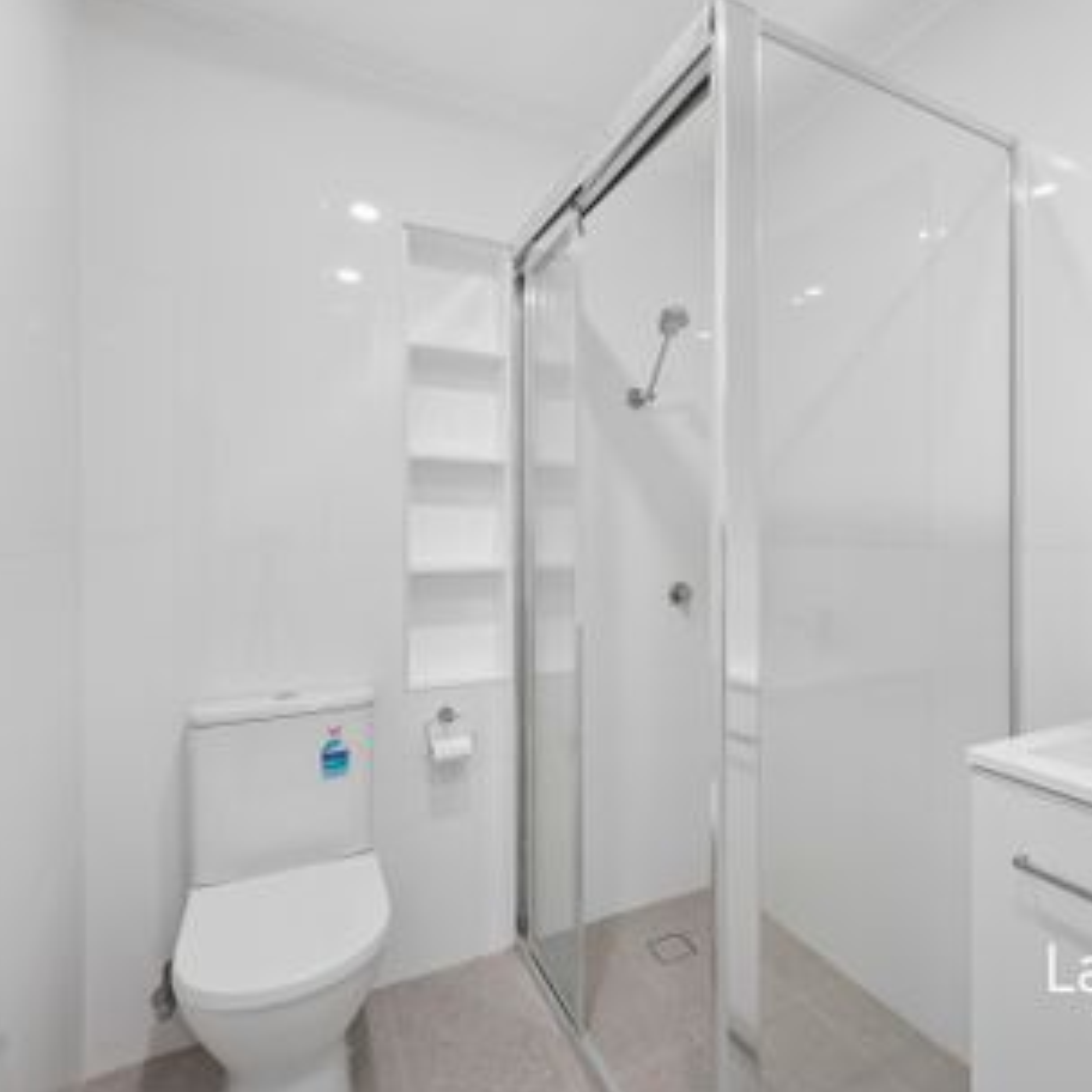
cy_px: 541
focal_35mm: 21
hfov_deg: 70.6
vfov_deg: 72.1
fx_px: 749
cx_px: 700
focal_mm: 16
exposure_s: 1/6
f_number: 9
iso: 100
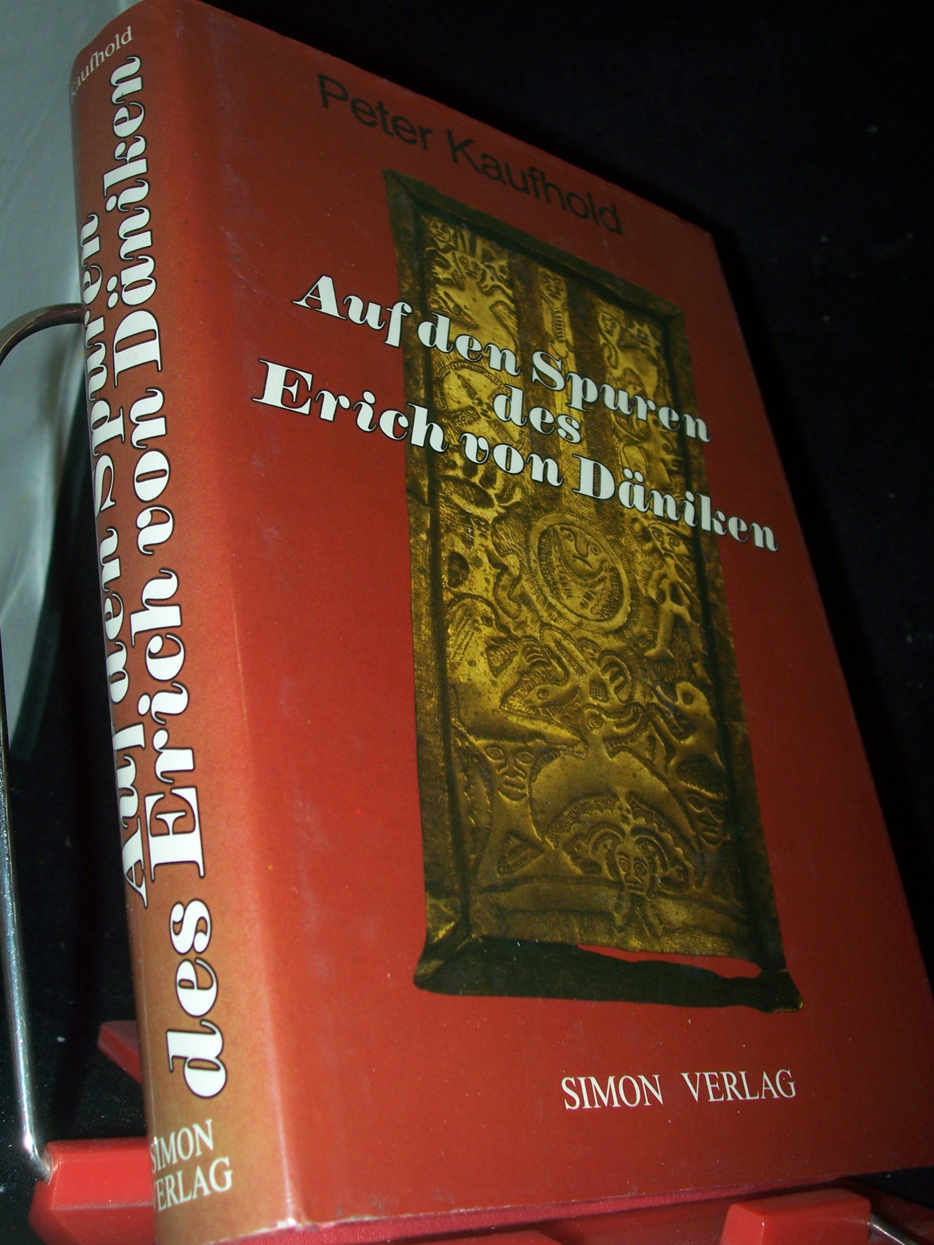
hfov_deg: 34.3
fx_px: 1511
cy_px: 622
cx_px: 467
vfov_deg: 44.8
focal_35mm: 42
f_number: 2.8
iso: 80
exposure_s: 1/60
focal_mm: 7
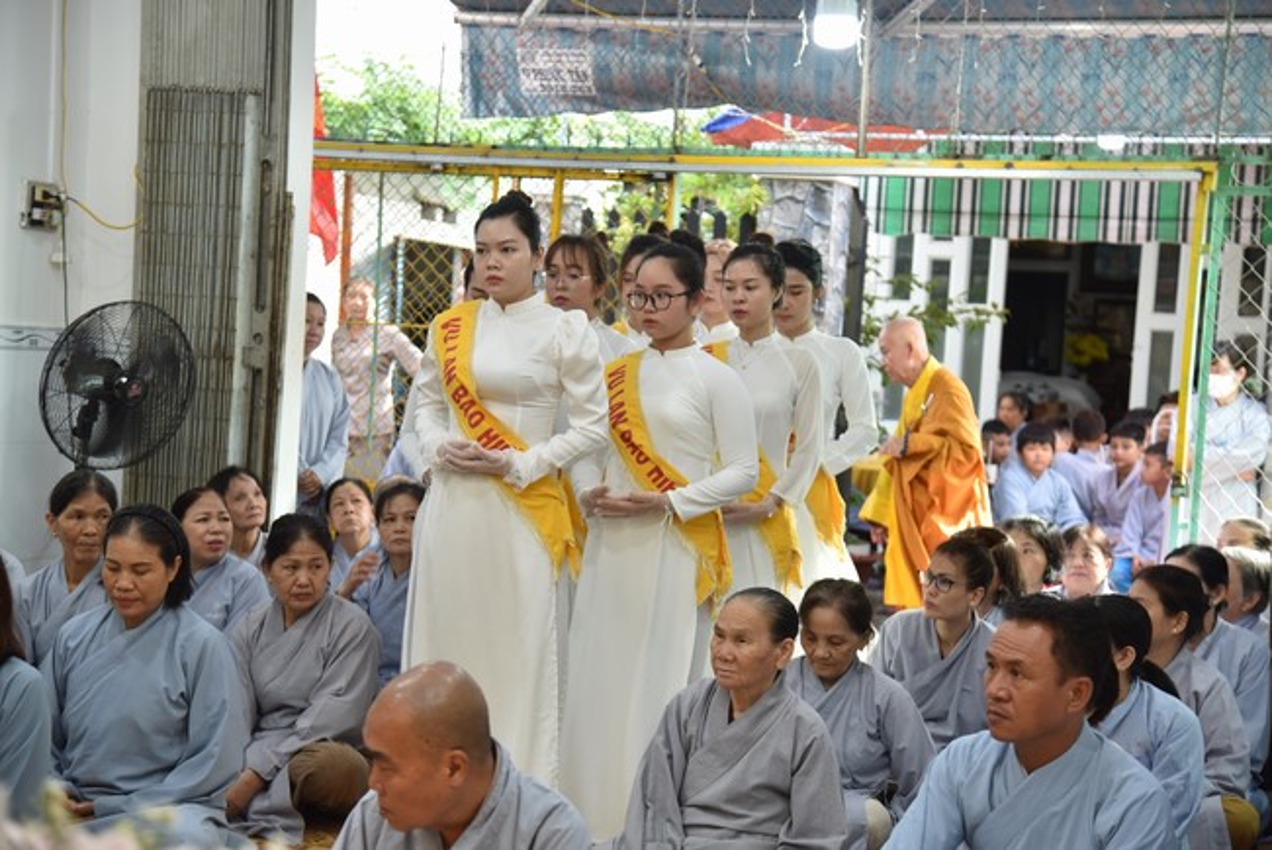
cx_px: 636
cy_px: 425
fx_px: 2474
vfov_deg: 19.5
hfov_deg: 28.8
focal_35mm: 70
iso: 800
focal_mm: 70
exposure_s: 1/160
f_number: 4
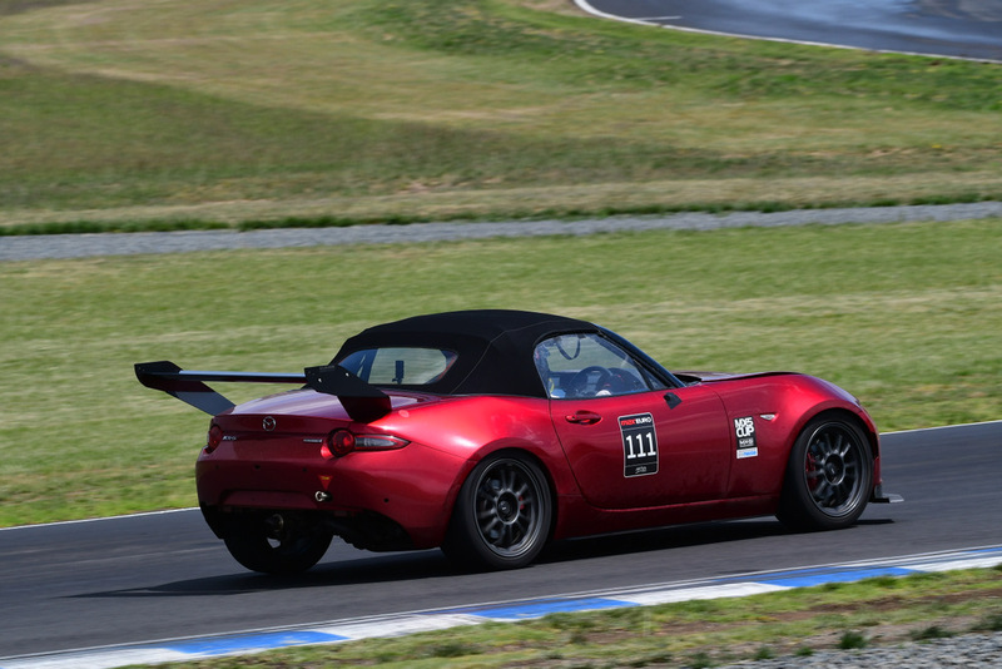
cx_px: 501
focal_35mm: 300
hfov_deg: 6.9
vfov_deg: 4.6
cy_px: 334
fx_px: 8353
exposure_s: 1/500
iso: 250
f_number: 10
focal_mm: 200
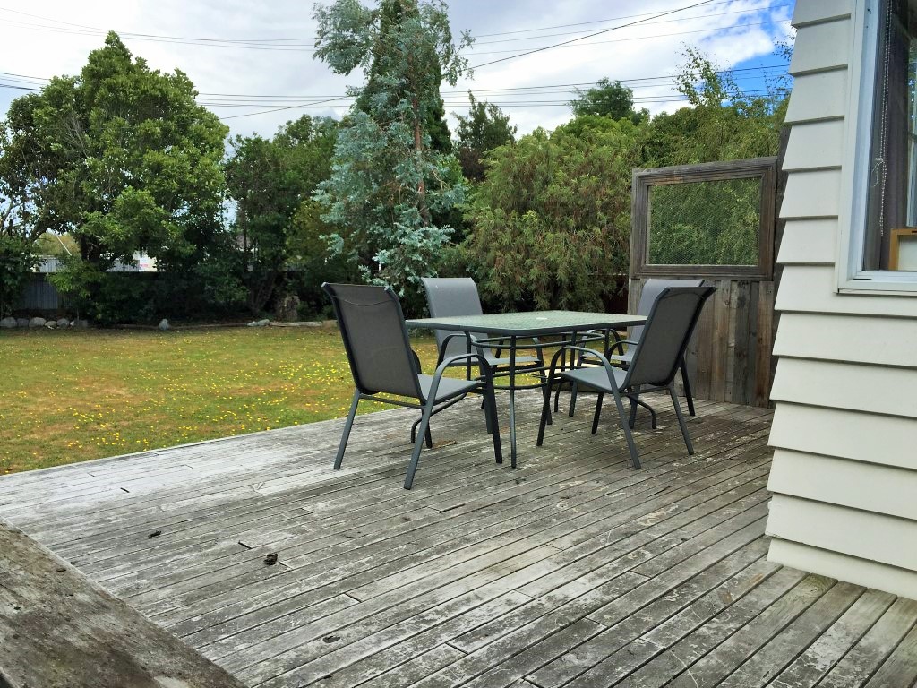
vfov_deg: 48.2
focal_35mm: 29
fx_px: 768
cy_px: 344
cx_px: 458
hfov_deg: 61.7
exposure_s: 1/1163
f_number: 2.2
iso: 32
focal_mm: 4.15
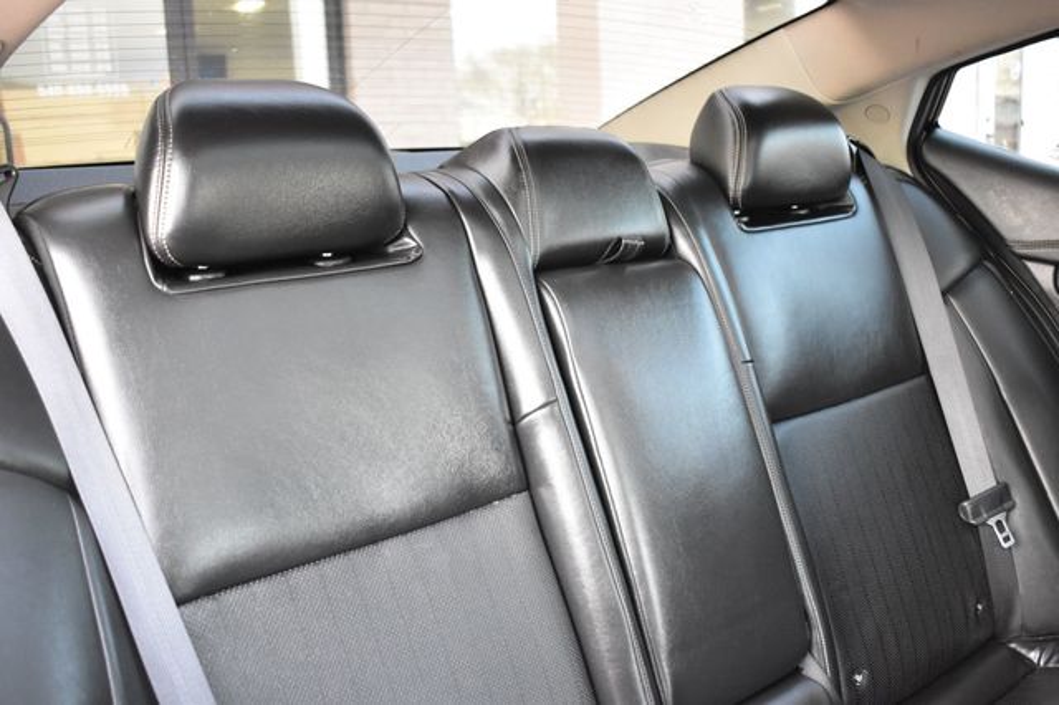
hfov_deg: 53.2
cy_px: 352
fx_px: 1058
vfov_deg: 36.8
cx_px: 530
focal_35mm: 36
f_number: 4
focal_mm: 24
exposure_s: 1/60
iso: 3200
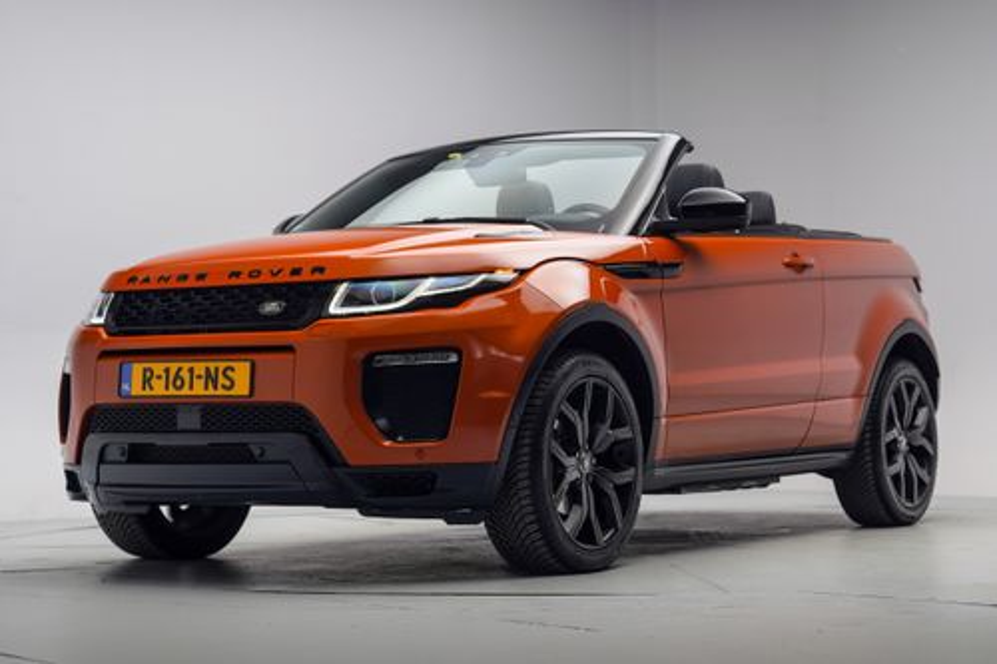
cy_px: 332
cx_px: 498
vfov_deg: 27.0
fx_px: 1384
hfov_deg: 39.6
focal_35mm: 50
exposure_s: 1/13
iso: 100
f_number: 4
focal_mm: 50
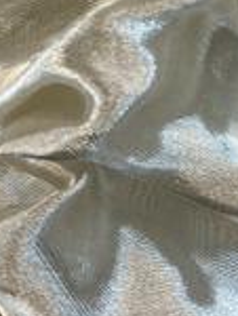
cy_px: 117
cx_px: 196
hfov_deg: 24.4
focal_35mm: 59
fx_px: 539
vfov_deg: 32.5
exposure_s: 1/120
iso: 80
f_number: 1.5
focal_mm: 5.7
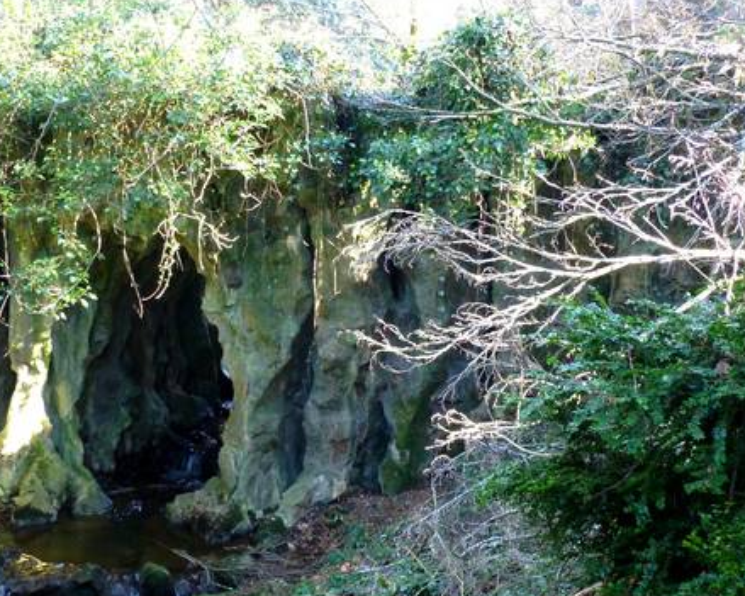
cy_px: 318
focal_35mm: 52
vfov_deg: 29.1
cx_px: 268
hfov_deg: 35.8
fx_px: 1146
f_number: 3.9
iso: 400
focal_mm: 6.9
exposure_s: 1/30
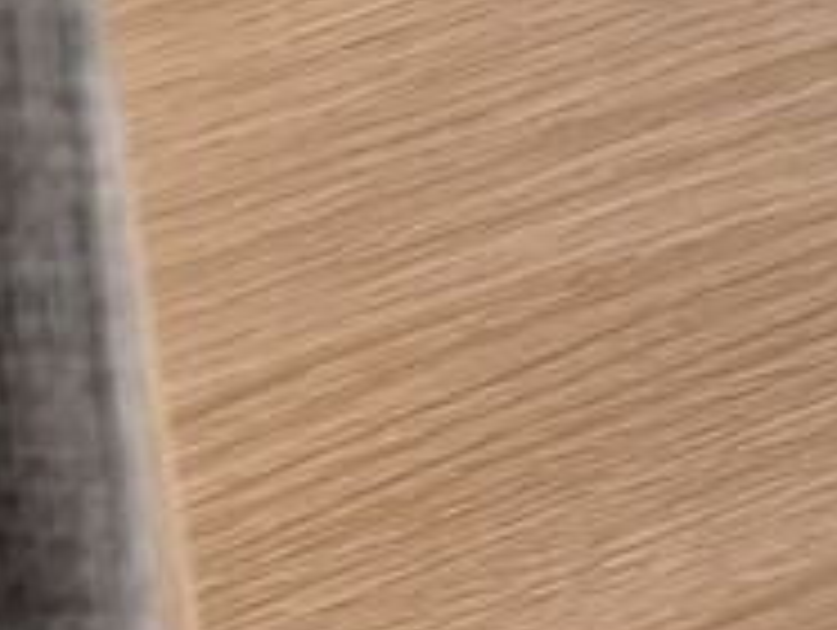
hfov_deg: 9.2
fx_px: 4310
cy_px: -45
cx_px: 2358
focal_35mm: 178
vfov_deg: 8.3
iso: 160
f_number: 1.8
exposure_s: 1/50
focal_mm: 5.54
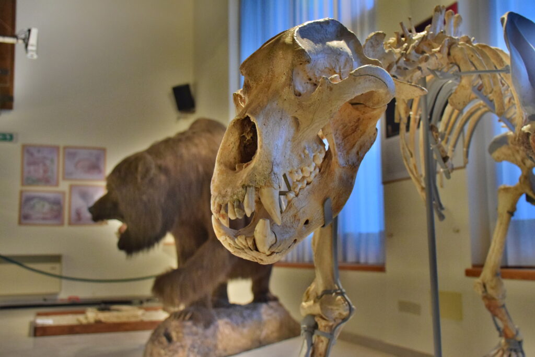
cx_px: 268
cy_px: 178
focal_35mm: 39
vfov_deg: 34.2
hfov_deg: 49.5
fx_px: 580
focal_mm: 26
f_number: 3.8
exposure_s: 1/40
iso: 3200
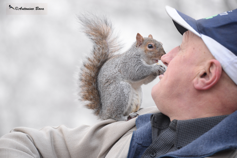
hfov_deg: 9.4
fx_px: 1449
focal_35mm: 220
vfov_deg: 6.3
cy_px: 79
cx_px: 118
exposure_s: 1/250
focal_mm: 220
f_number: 6.3
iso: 2000
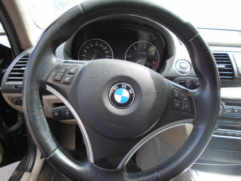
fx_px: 181
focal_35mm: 26
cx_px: 120
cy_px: 90
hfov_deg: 67.3
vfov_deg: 53.1
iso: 100
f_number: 3.2
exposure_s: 1/80
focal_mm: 4.6
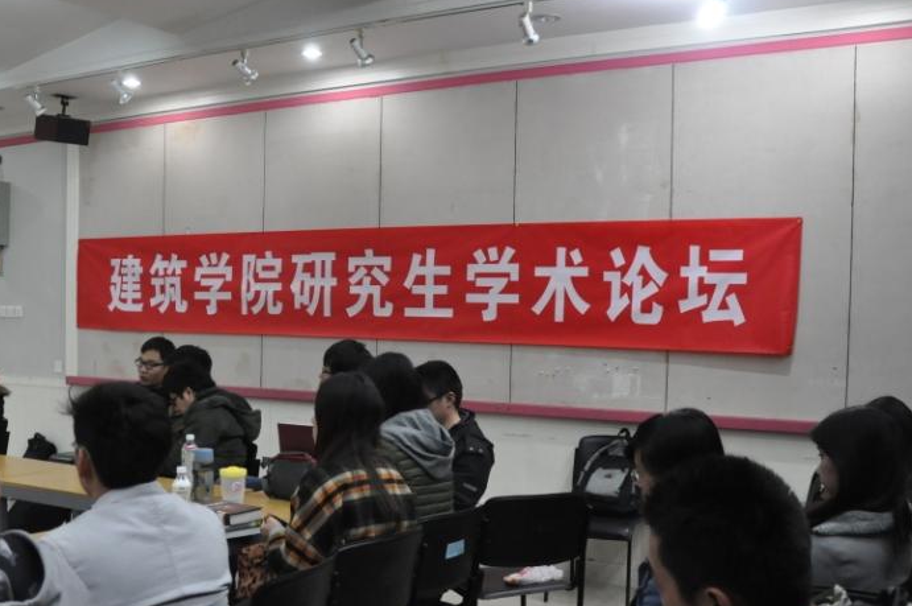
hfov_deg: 48.3
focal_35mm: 40
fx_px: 1012
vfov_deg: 33.2
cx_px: 375
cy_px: 371
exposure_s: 1/30
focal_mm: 18
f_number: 3.5
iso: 1600
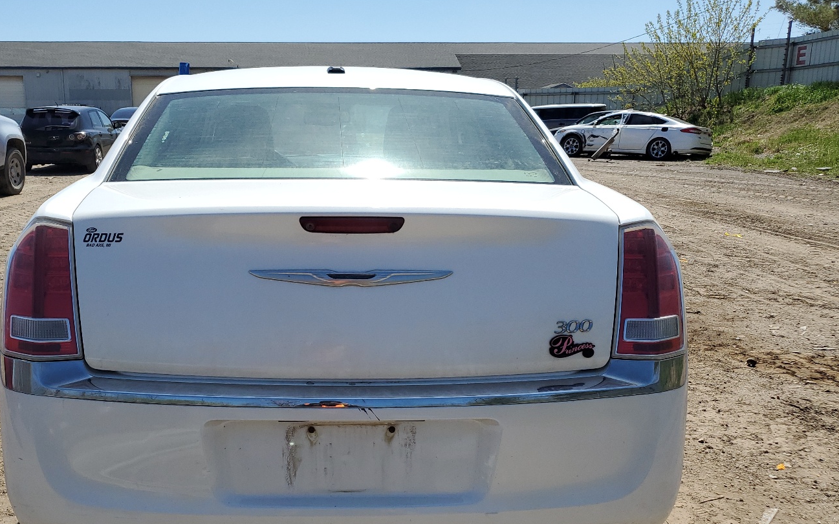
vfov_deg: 37.1
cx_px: 334
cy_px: 322
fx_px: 778
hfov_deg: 56.2
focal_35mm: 34
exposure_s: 1/5000
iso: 50
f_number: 1.5
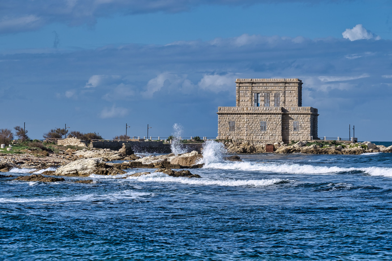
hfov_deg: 15.6
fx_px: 1426
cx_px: 196
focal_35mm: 131
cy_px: 130
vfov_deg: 10.5
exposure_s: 1/550
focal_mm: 87.1
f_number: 8
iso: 160
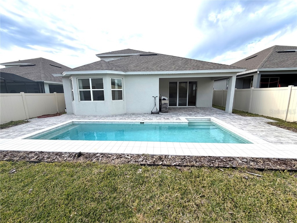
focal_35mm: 14
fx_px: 120
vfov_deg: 85.7
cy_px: 112
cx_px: 148
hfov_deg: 102.1
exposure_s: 1/709
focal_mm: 2.22
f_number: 2.2
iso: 40
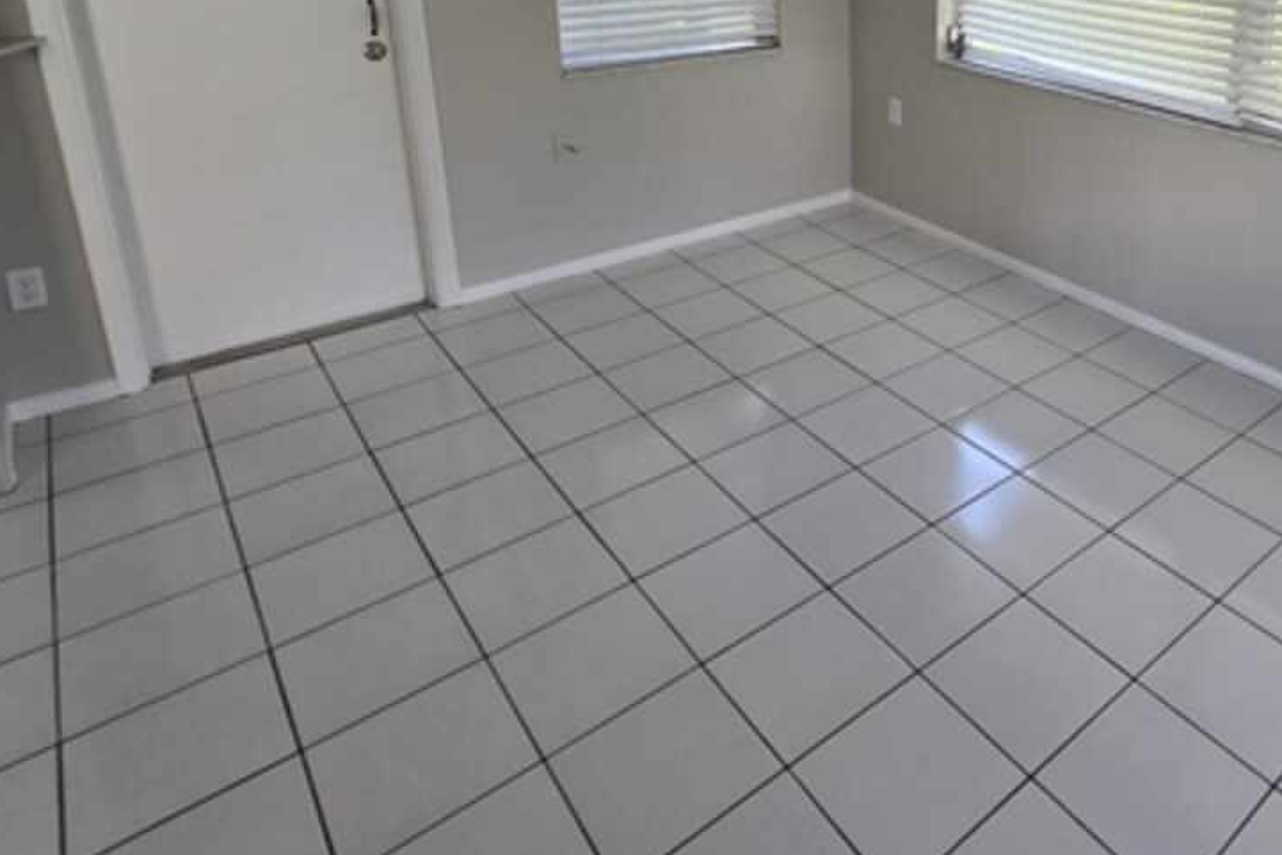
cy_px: 107
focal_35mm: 24
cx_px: 973
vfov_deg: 48.3
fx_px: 855
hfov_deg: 68.6
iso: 125
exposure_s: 1/60
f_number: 2.2
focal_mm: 2.2
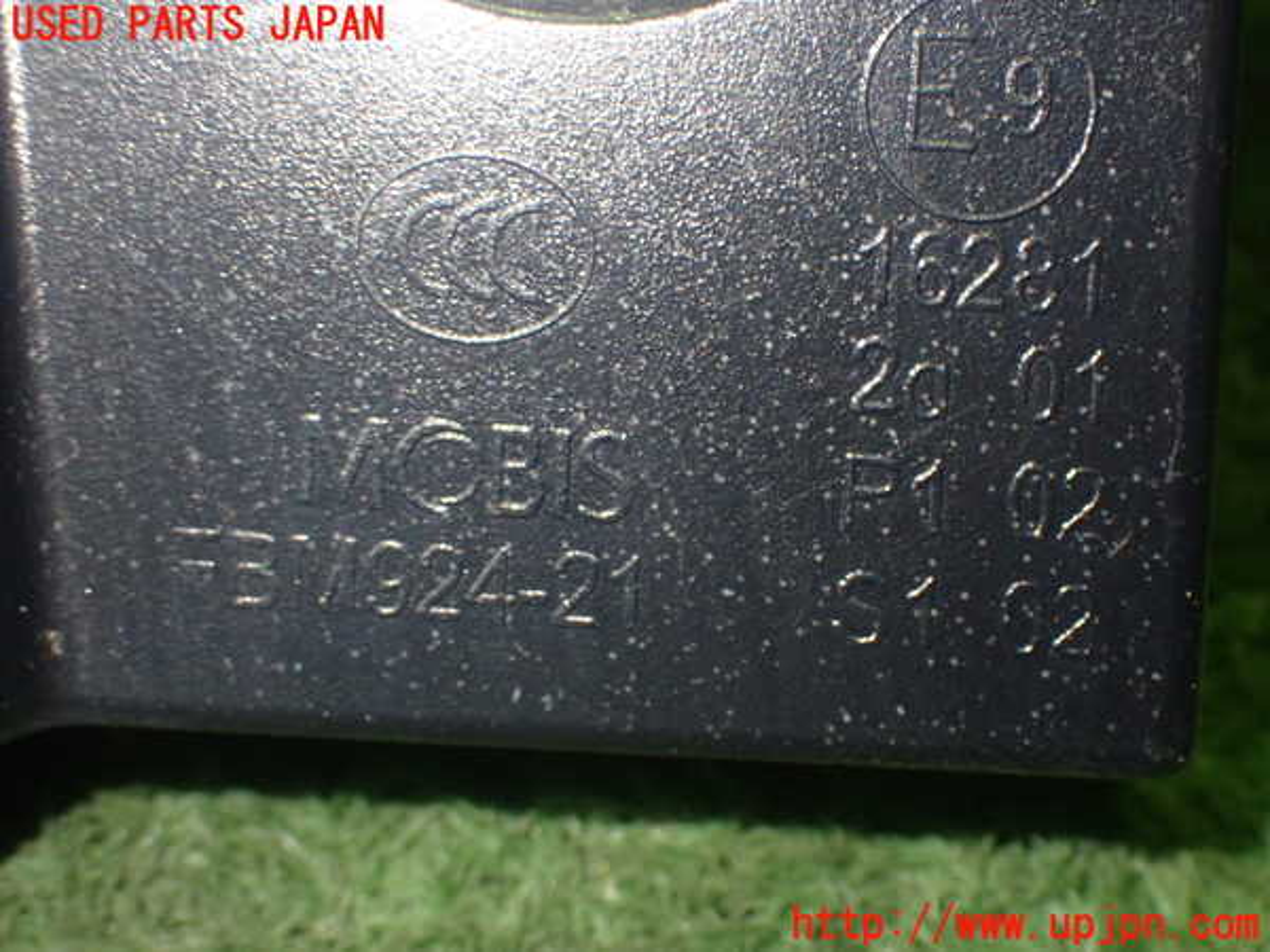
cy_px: 476
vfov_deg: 20.7
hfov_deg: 27.4
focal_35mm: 71
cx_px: 635
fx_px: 2605
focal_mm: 12.73
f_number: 3.9
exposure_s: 1/25
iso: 800
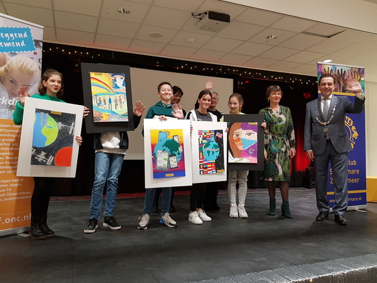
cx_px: 188
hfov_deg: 67.3
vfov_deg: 53.1
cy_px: 142
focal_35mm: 26
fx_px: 283
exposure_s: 1/25
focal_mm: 4.2
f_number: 1.7
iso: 200
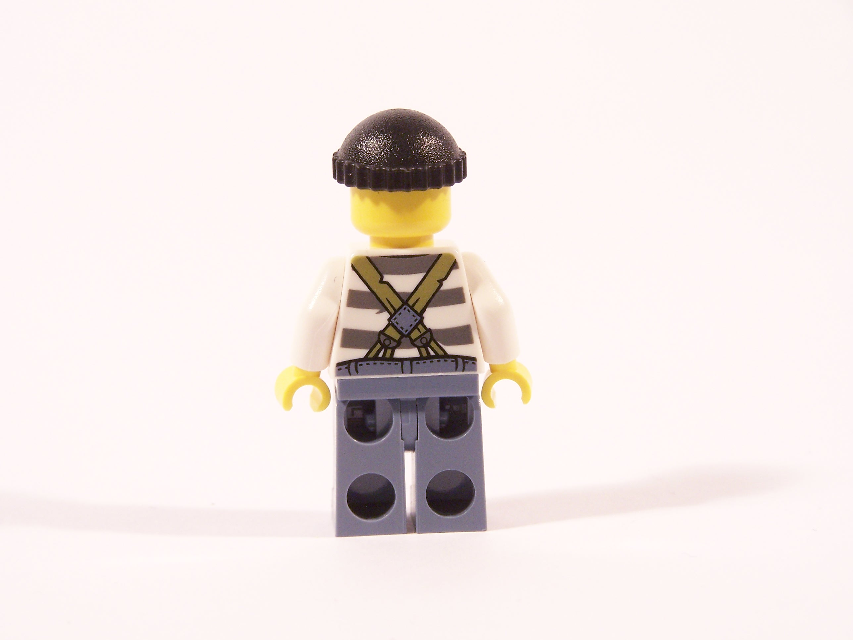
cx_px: 426
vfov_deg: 12.7
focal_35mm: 117
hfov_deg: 16.8
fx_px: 2883
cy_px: 320
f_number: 3.6
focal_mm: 19.4
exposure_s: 1/20
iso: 200
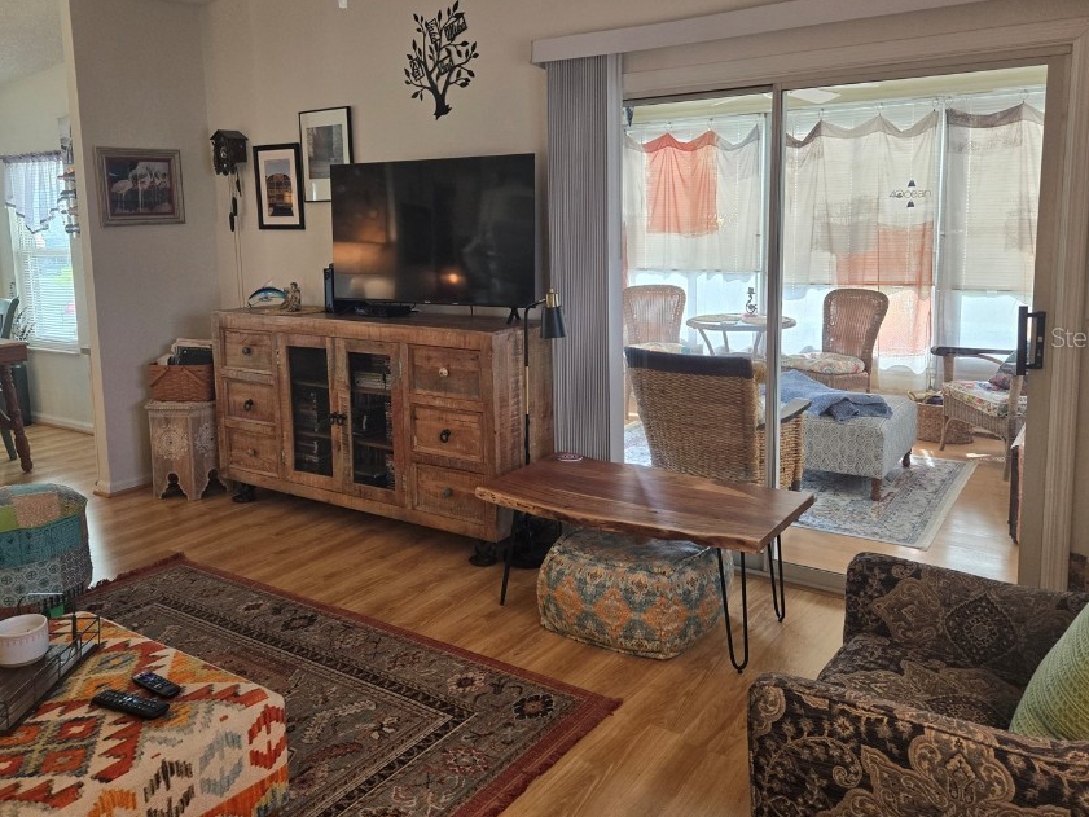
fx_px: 881
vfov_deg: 49.5
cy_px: 337
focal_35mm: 28
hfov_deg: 63.4
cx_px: 510
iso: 200
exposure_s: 1/120
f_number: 1.8
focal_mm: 5.4
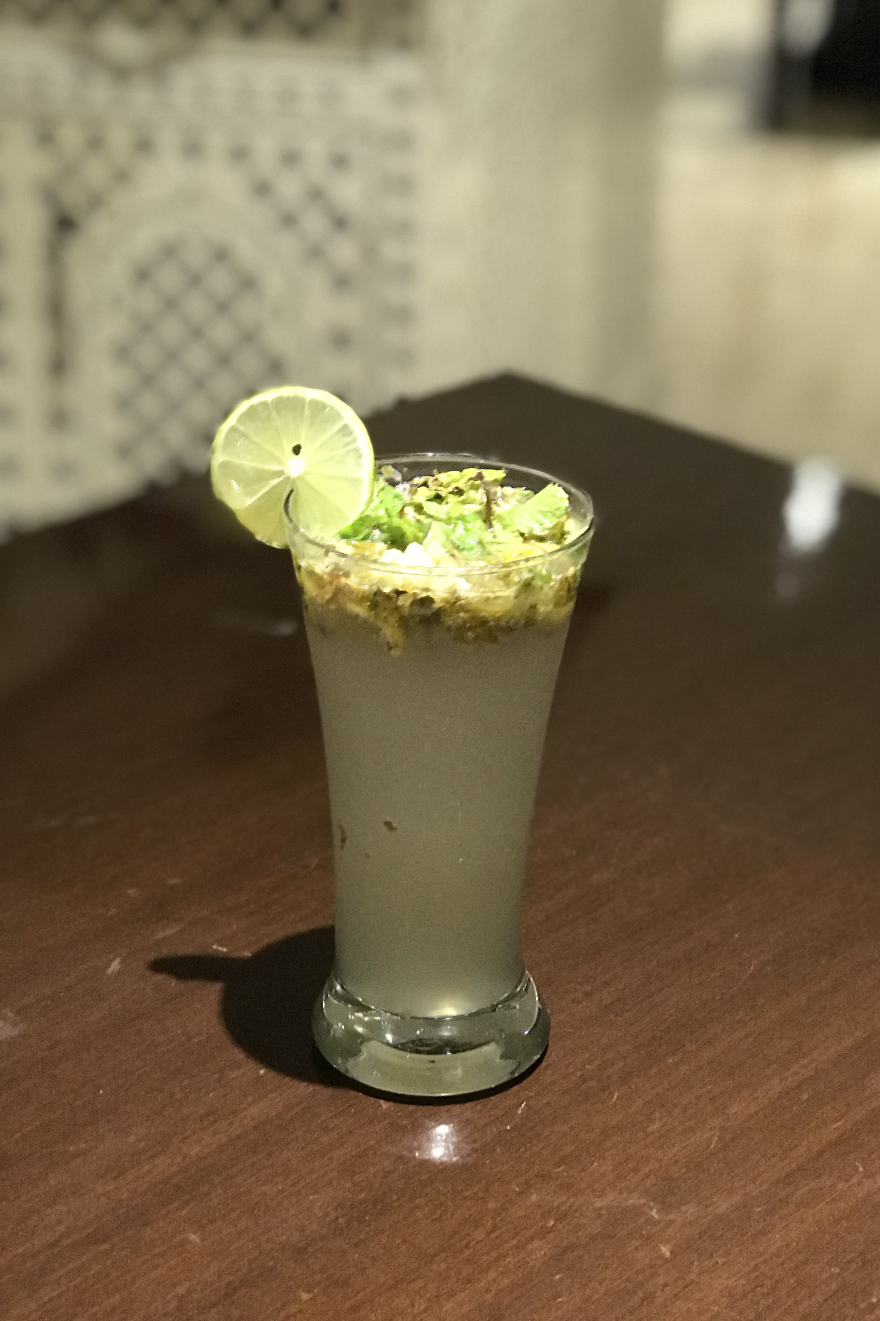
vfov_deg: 30.5
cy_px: 680
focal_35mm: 66
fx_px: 2420
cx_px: 416
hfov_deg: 20.6
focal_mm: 6.6
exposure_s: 1/50
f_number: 2.8
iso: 800
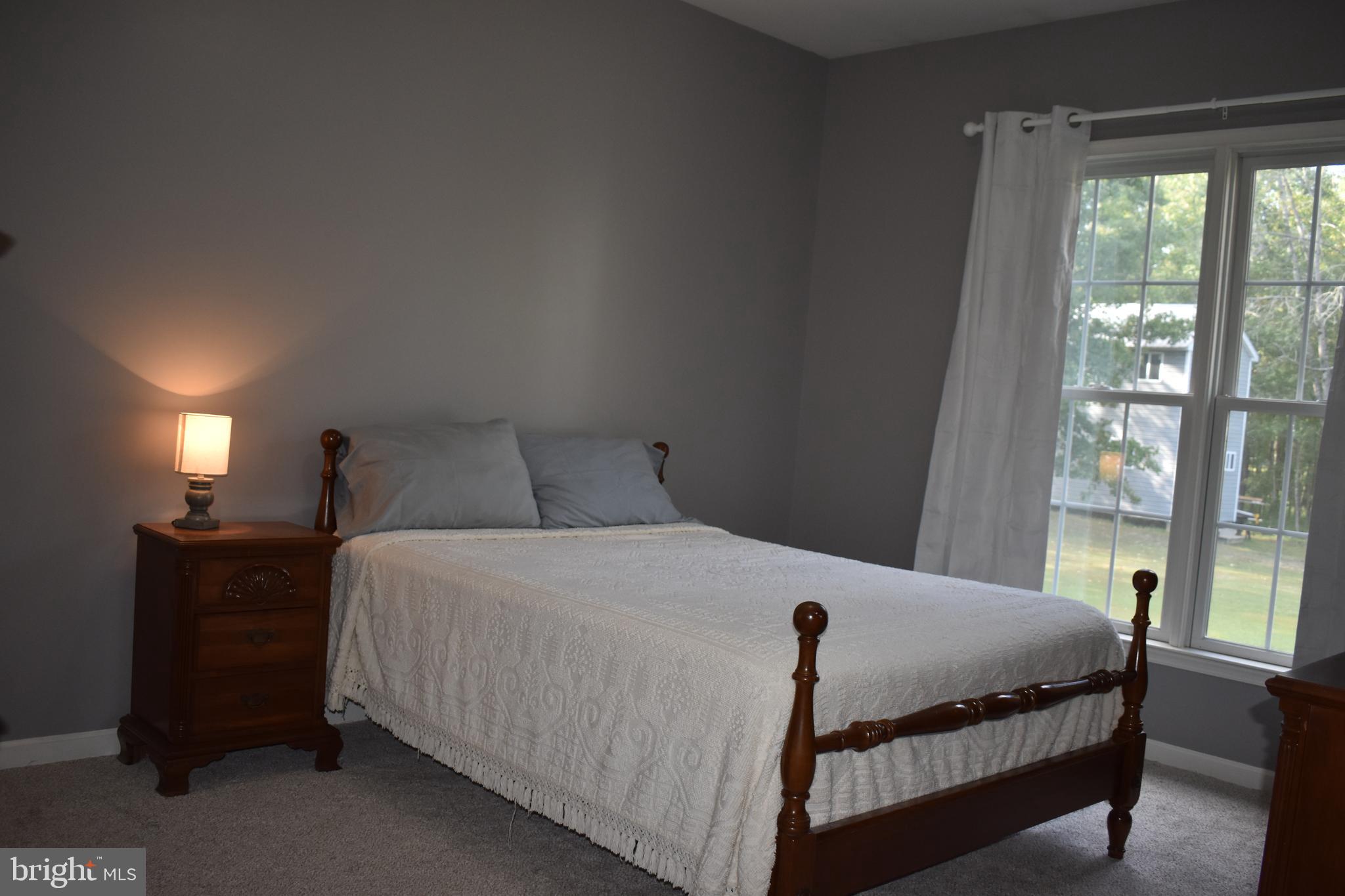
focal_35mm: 32
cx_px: 672
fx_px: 1177
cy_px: 448
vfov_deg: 41.7
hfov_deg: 59.5
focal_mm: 21
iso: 500
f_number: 3.8
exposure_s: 1/160
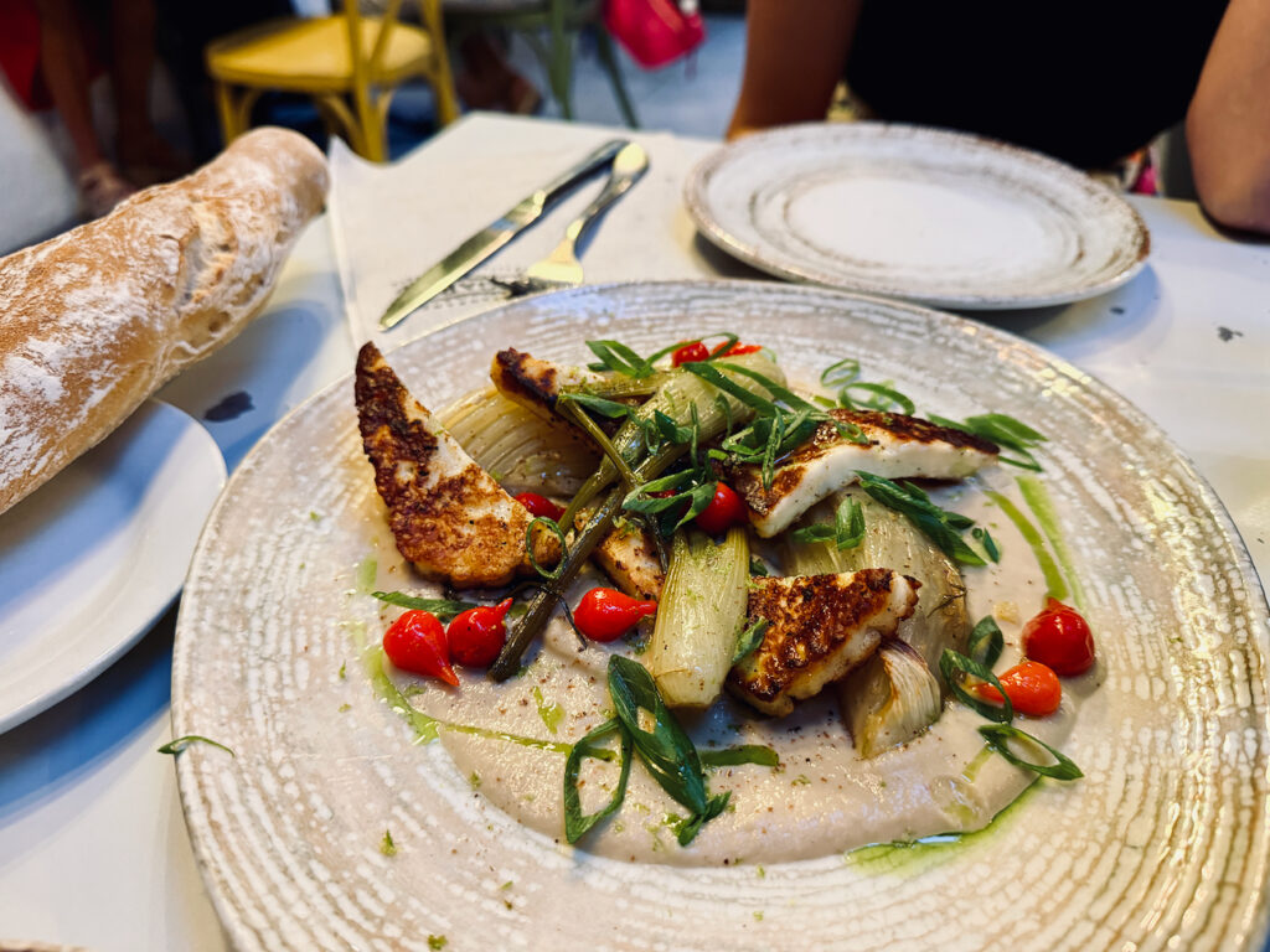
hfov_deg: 71.6
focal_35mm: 24
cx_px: 635
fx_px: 881
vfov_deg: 56.8
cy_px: 476
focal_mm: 6.76
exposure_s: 1/50
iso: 500
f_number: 1.78
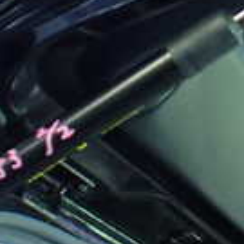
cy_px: 34
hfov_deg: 14.7
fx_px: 941
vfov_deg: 14.7
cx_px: 210
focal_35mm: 118
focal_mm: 5.4
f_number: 2.3
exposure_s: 1/50
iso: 800
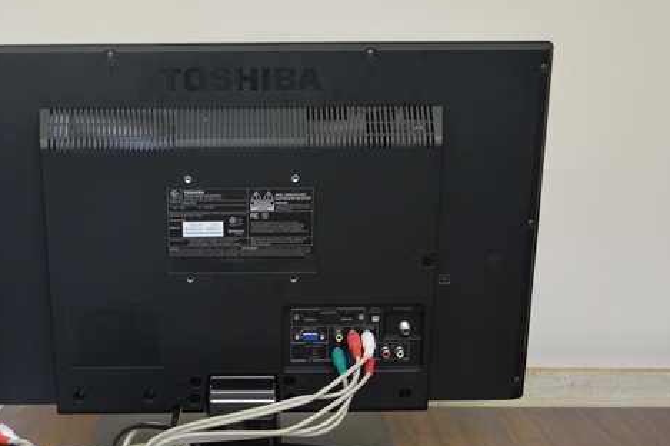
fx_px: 1148
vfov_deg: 21.9
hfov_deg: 32.3
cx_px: 239
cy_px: 279
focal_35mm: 62
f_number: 4.5
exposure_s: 1/15
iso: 500
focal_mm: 29
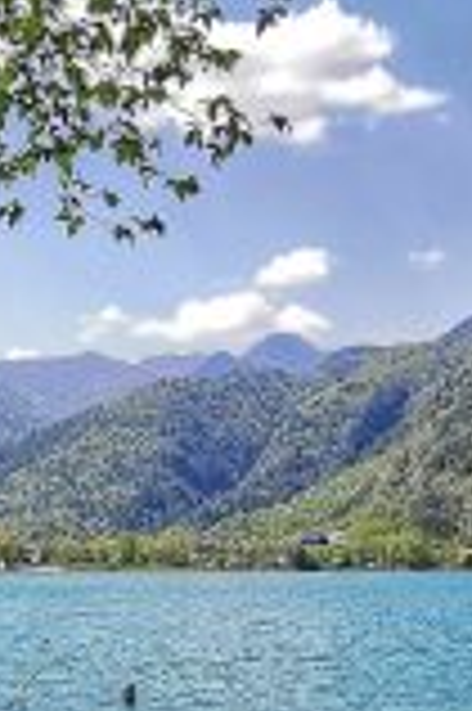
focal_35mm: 86
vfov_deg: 23.1
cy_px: 634
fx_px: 1695
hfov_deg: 15.2
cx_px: -130
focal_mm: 2.26
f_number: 2.2
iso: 50
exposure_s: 1/814
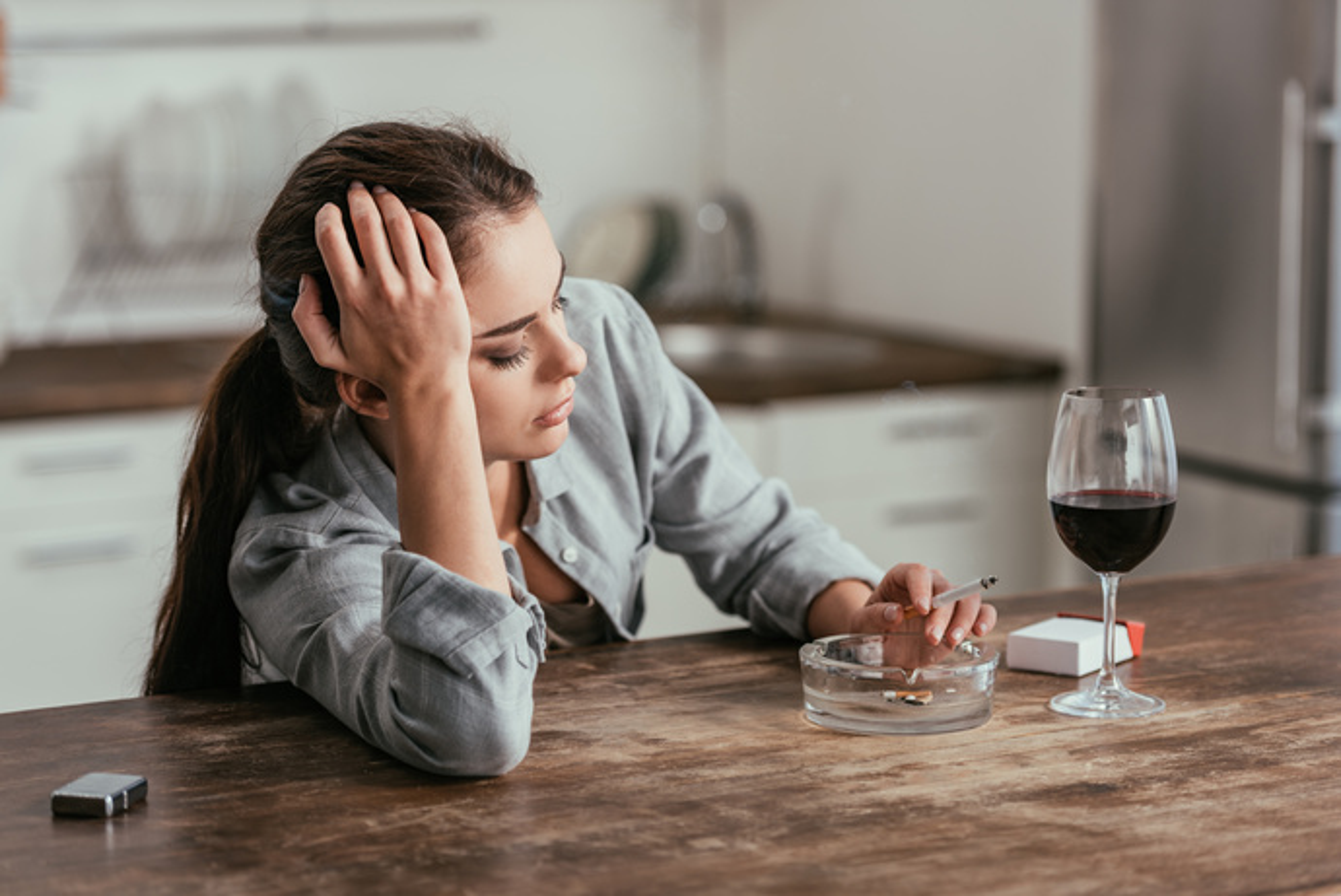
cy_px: 448
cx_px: 670
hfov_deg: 19.4
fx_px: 3914
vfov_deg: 13.1
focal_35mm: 105
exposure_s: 1/200
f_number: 3.2
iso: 80
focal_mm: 105
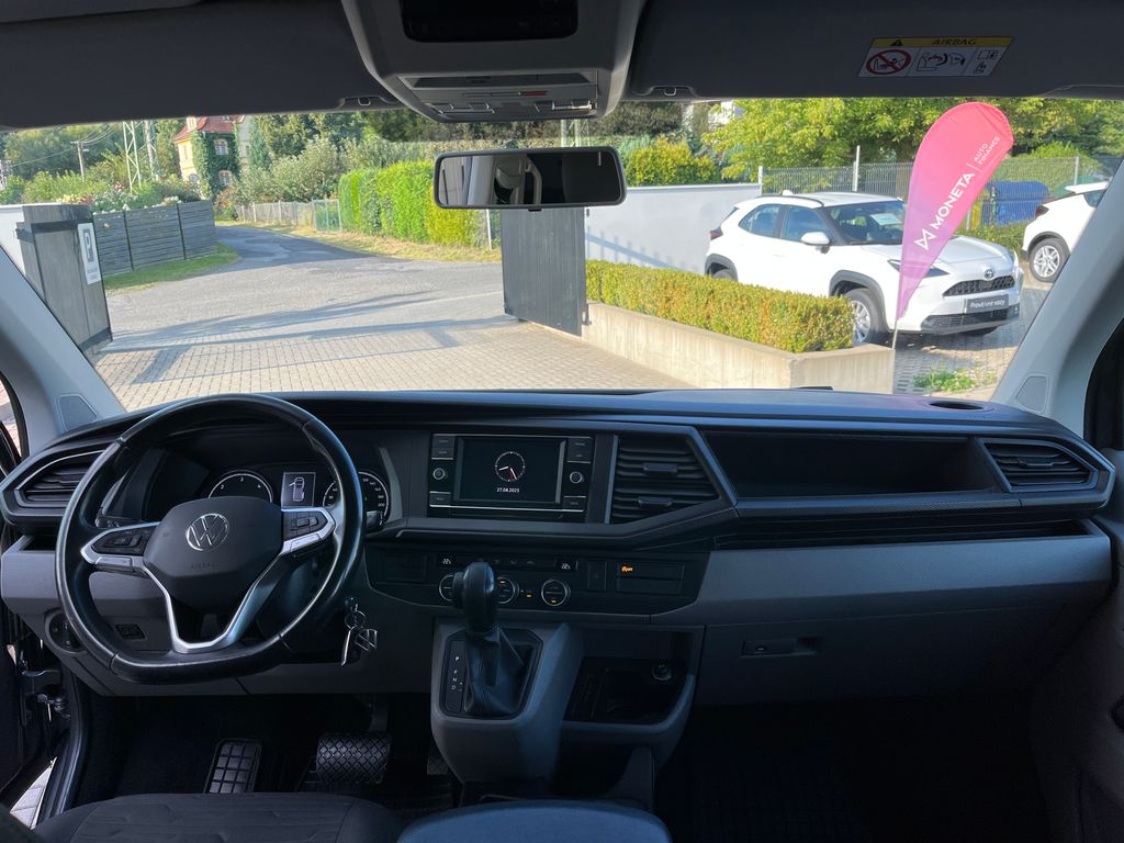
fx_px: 844
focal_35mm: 26
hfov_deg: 67.3
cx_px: 562
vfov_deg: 53.1
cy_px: 422
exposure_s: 1/550
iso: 50
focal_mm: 5.1
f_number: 1.6
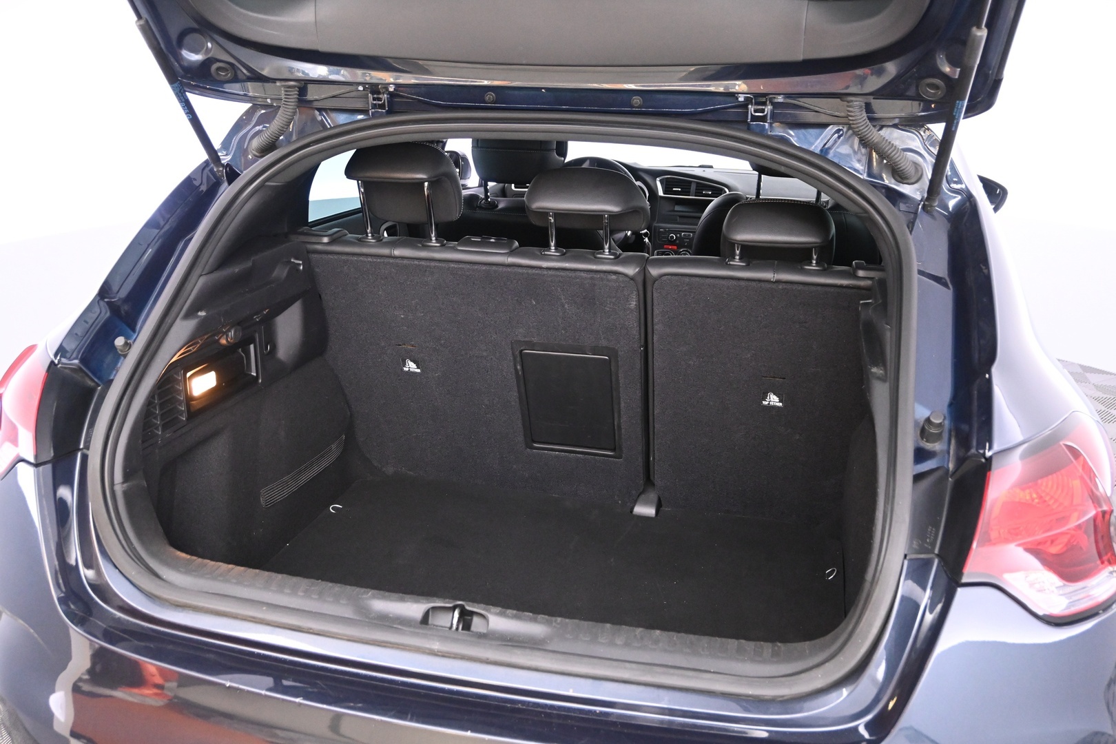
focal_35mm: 32
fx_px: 976
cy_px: 372
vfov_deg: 41.7
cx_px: 558
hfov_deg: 59.5
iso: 2500
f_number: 4
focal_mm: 21
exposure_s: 1/25
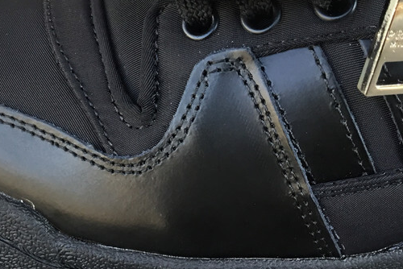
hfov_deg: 34.0
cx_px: 115
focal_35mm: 58
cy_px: 100
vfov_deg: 23.4
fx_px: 650
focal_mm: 3.3
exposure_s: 1/33
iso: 25
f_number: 2.4
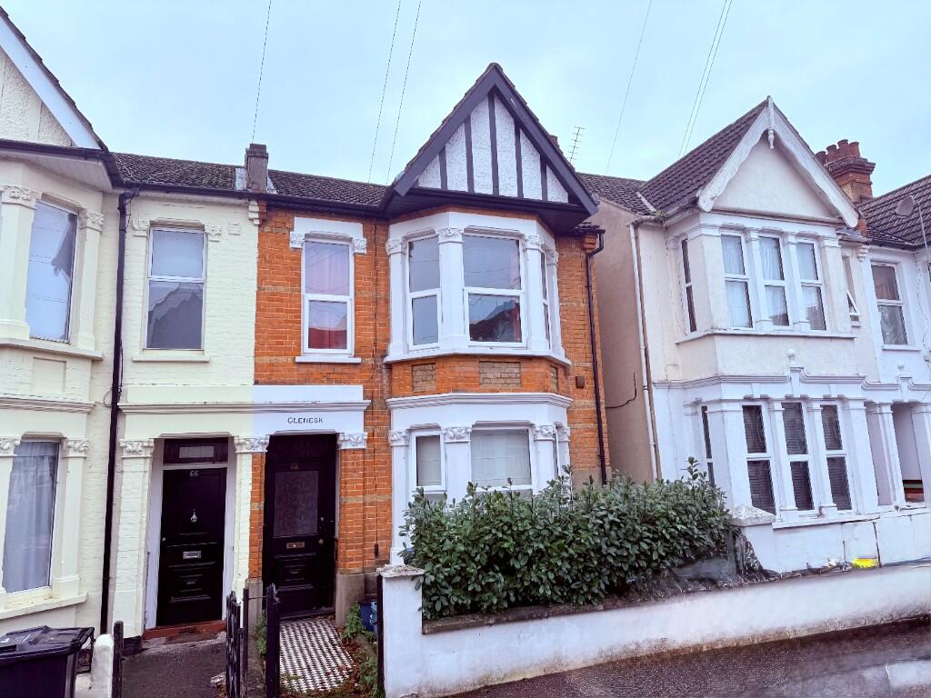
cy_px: 349
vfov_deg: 56.8
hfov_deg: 71.6
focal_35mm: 24
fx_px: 645
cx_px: 466
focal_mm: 6.76
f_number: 1.78
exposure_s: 1/931
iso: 80
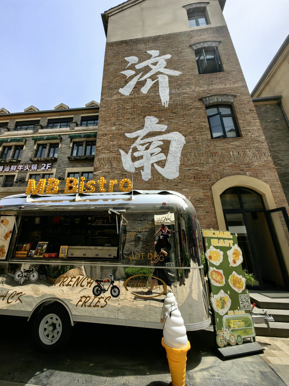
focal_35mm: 15
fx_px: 167
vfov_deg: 97.9
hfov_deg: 81.4
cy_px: 175
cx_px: 128
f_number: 2.2
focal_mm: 1.76
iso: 50
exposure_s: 1/3333
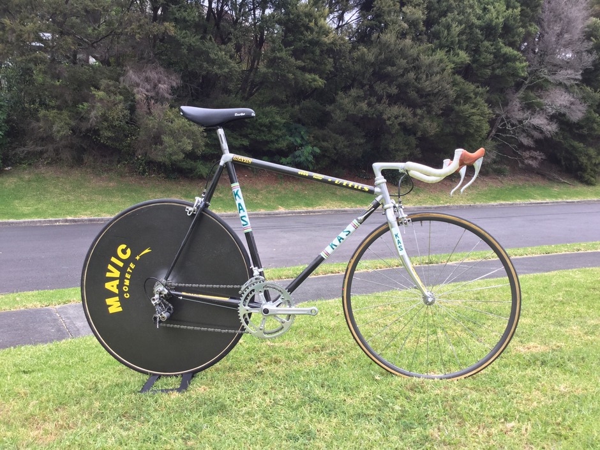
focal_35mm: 31
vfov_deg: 45.4
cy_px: 225
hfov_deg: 58.4
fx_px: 537
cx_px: 300
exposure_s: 1/136
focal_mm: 3.3
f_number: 2.4
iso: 25
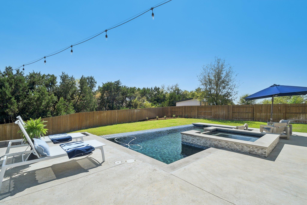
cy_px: 102
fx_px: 128
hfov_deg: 100.4
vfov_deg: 77.3
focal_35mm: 15
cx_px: 154
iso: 400
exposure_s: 1/1000
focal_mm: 10
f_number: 8
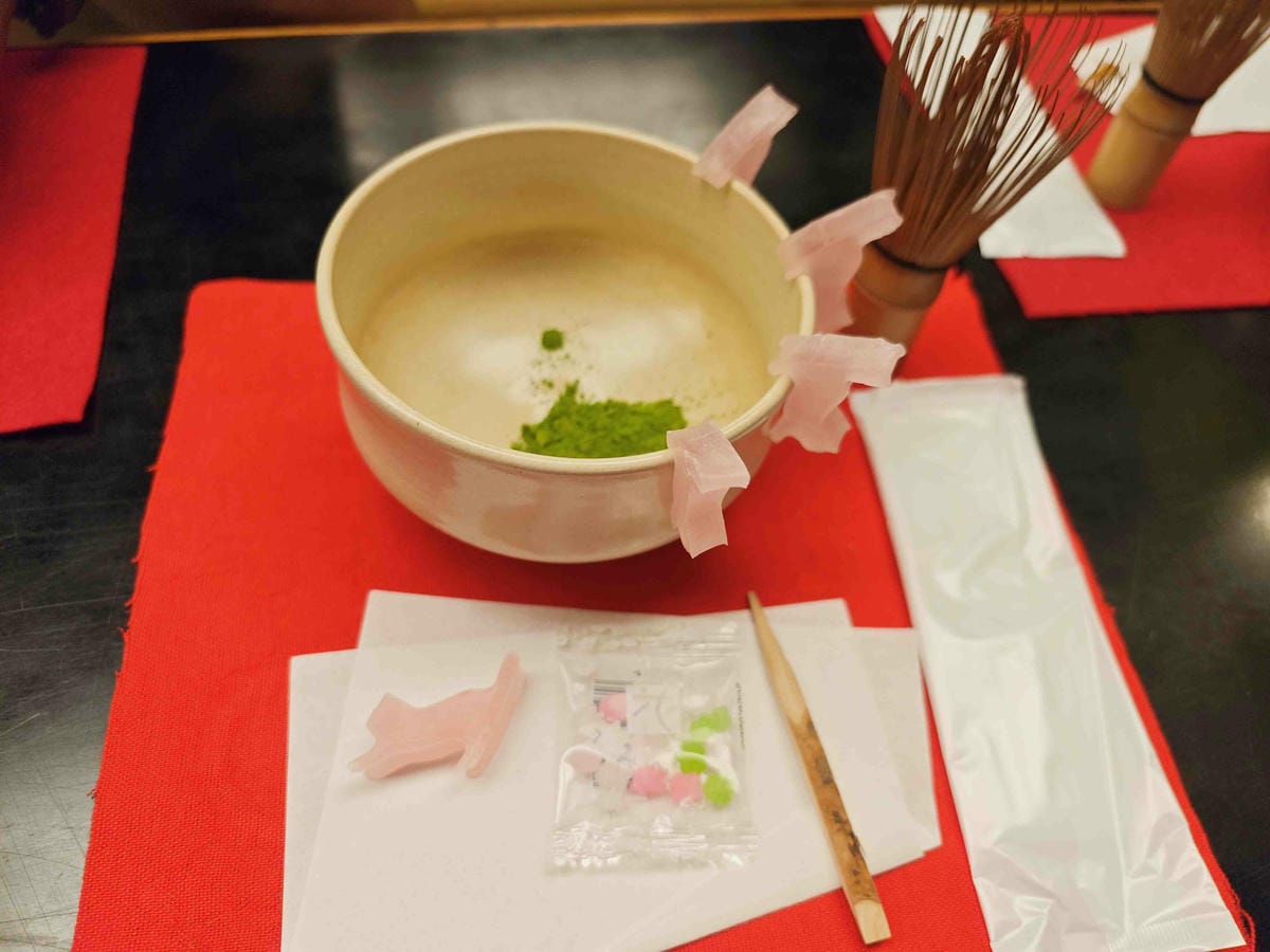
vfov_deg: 58.9
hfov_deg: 73.9
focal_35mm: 23
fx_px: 844
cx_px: 635
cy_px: 476
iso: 200
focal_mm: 8.72
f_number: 2
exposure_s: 1/100
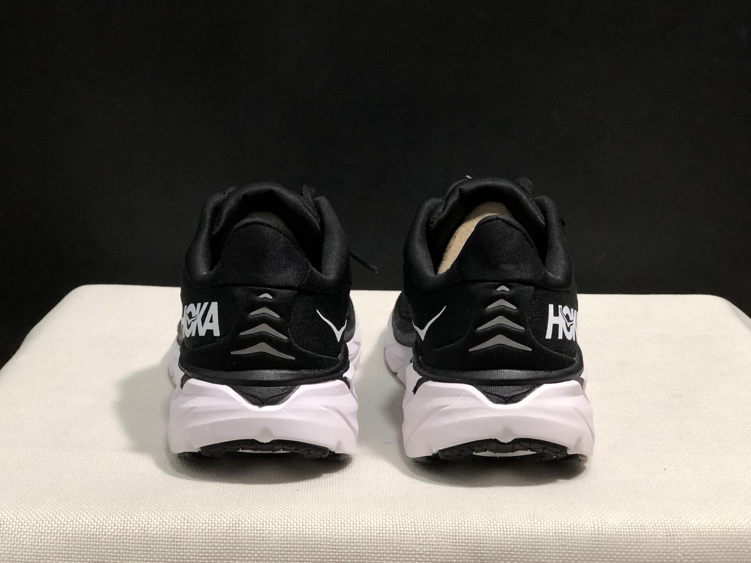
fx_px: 1237
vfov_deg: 25.7
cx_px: 376
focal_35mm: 57
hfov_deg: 33.8
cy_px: 282
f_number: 2.8
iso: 100
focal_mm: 6.6
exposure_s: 1/30
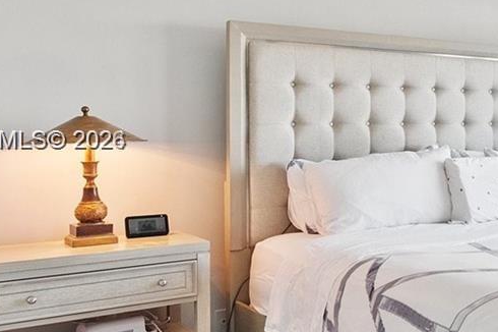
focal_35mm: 49
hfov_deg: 32.2
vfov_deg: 27.5
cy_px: 142
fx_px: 677
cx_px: 622
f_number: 8
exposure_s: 1/15
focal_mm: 10
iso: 200
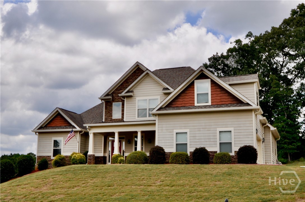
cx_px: 152
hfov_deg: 59.6
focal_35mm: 32
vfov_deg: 41.6
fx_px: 266
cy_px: 101
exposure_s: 1/320
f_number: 9
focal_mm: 21
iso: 200
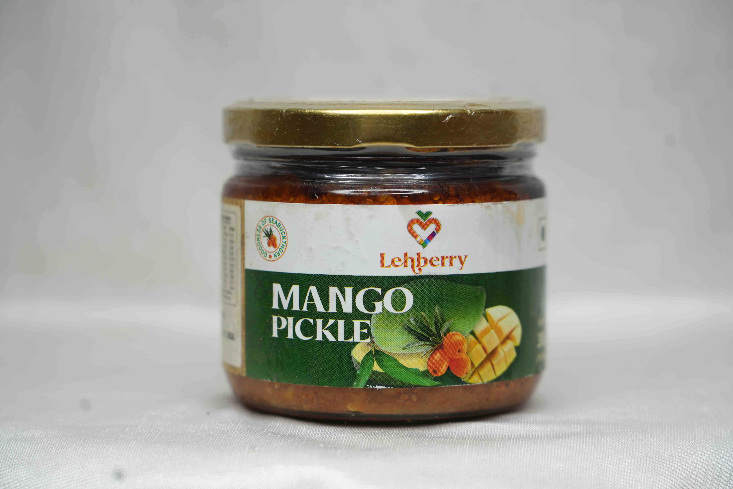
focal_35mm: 105
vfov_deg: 13.0
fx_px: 2138
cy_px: 244
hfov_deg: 19.5
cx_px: 366
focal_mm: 105
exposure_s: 1/80
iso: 250
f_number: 5
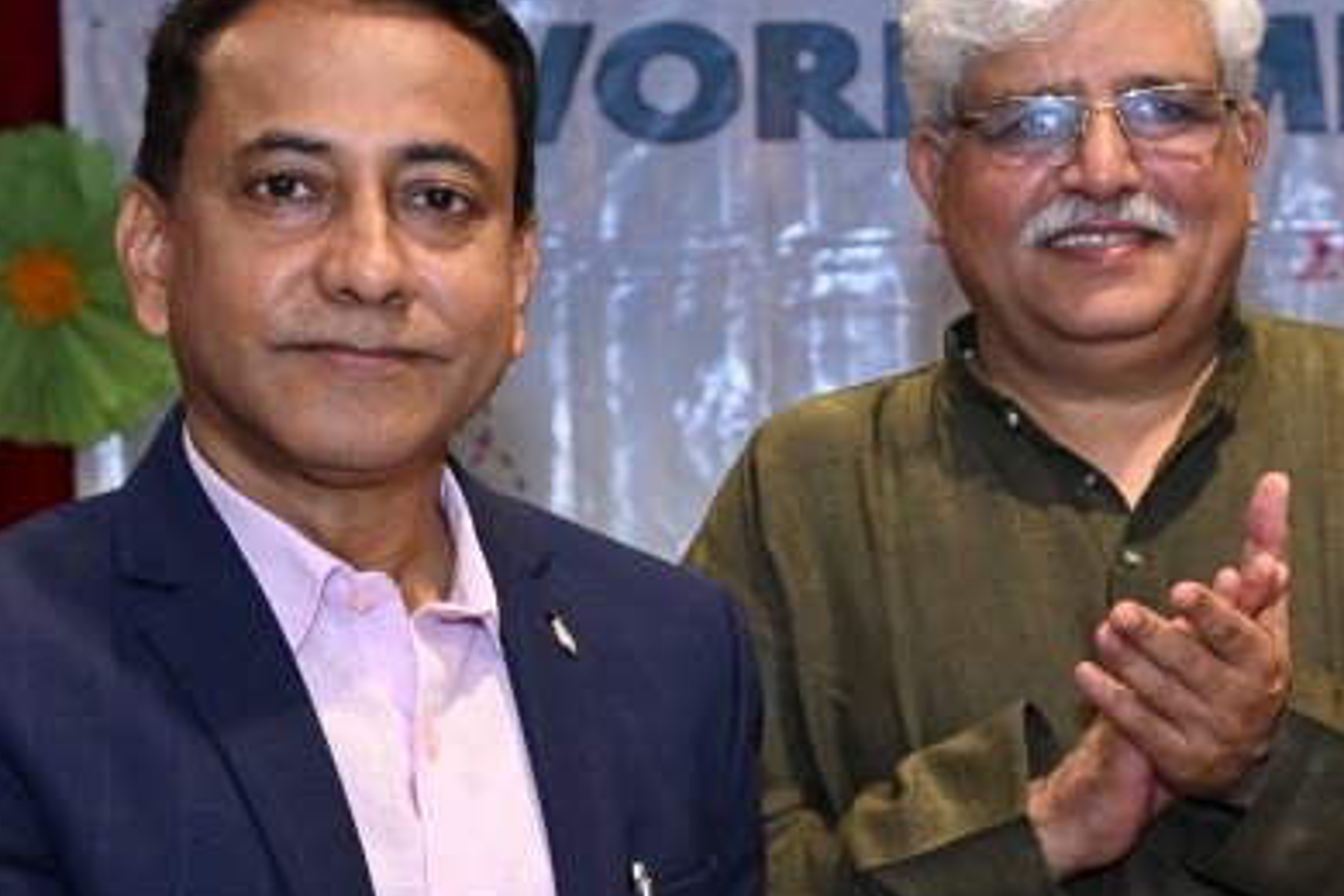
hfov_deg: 16.8
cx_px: 1111
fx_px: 4517
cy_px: 824
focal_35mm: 121
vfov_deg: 11.3
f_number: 5.6
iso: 1250
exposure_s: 1/160
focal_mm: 42
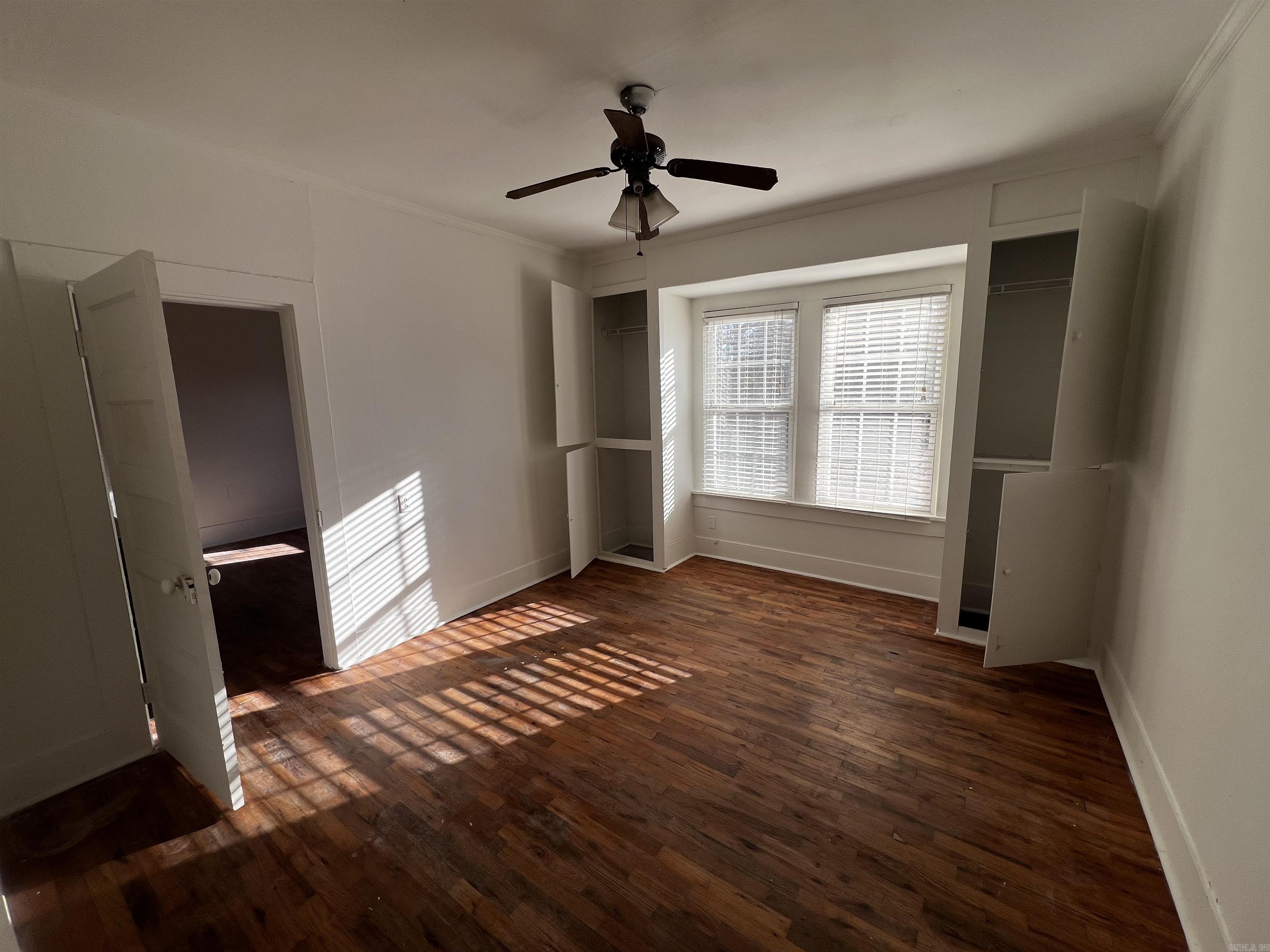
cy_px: 476
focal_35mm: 13
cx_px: 635
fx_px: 477
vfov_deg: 89.9
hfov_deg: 106.2
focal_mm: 1.57
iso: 32
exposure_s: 1/421
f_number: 1.8
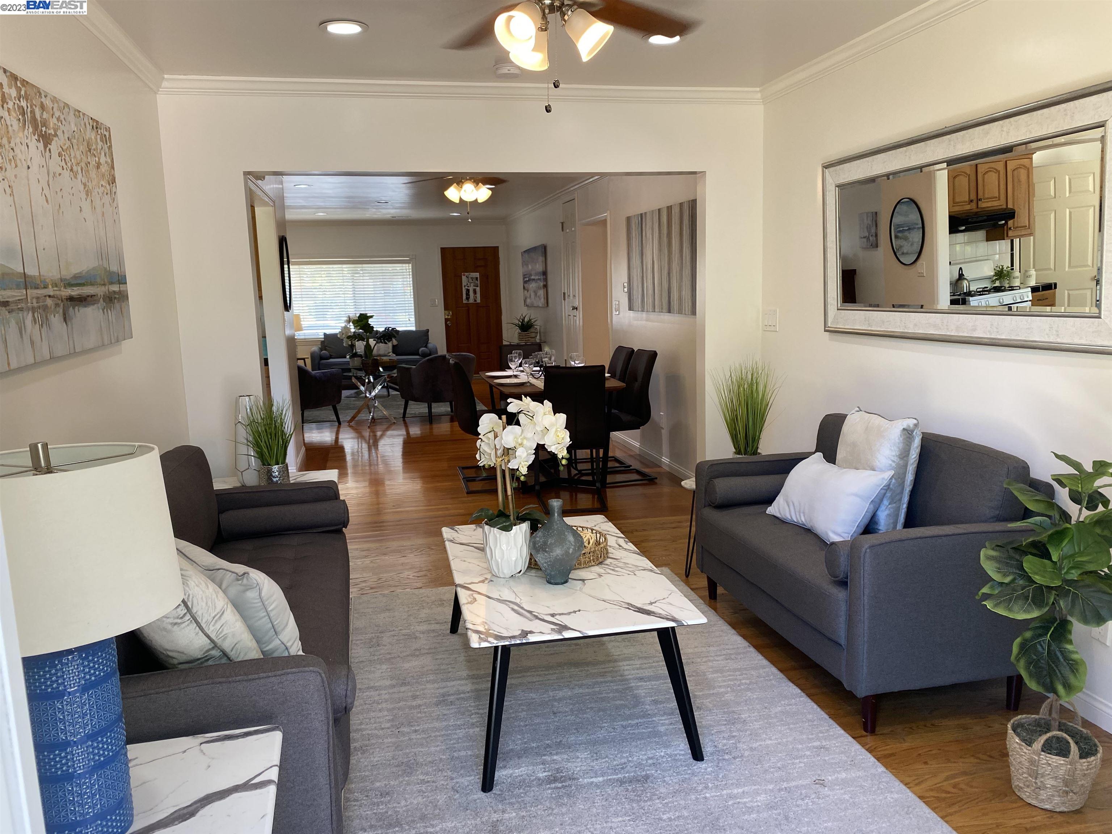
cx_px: 556
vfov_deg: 53.1
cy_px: 417
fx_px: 835
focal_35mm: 26
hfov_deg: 67.3
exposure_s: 1/120
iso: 80
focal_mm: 4.25
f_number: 1.8
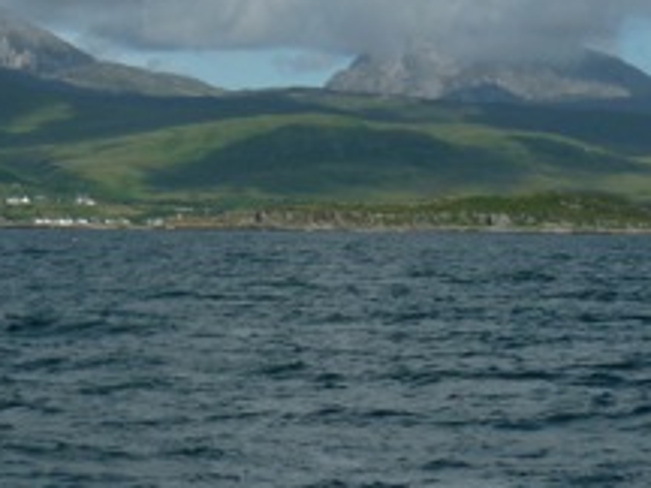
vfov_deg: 9.8
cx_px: 356
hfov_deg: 13.1
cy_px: -3
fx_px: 2840
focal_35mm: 151
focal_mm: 8.6
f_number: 9
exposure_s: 1/250
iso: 80
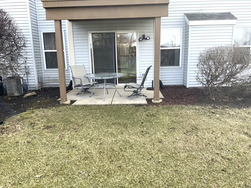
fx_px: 210
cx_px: 126
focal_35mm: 29
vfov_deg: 48.2
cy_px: 94
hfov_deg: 61.7
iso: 16
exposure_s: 1/292
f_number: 1.8
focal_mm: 3
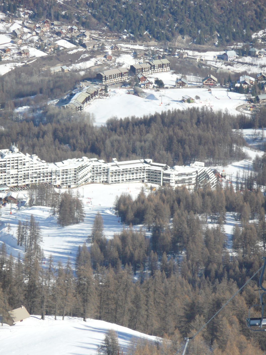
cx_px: 133
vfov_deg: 7.5
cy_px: 178
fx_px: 2705
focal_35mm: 264
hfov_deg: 5.6
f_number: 4.9
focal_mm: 43.3
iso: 100
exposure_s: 1/500
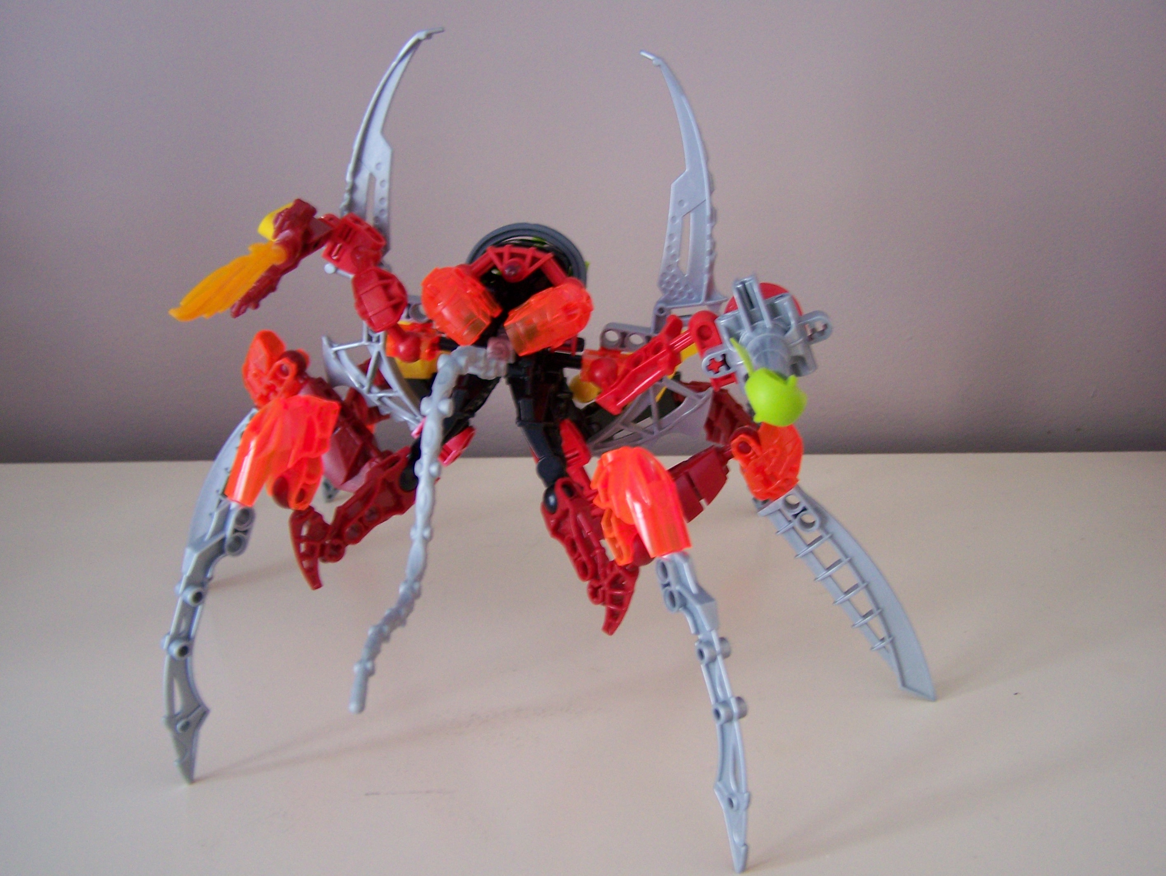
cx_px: 583
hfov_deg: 48.9
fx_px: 1281
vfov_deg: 37.8
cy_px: 438
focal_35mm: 38
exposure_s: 1/10
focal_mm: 6.3
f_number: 2.8
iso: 160
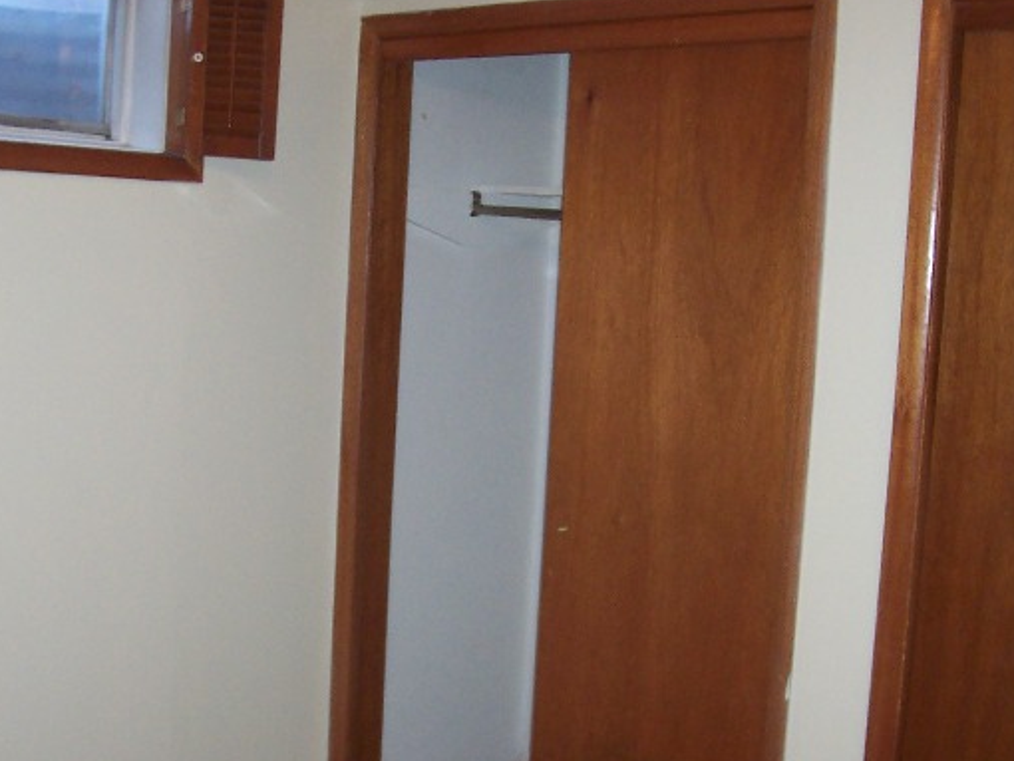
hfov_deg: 33.2
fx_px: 1700
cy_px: 473
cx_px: 431
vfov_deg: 25.2
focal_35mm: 58
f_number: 2.8
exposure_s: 1/60
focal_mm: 5.6
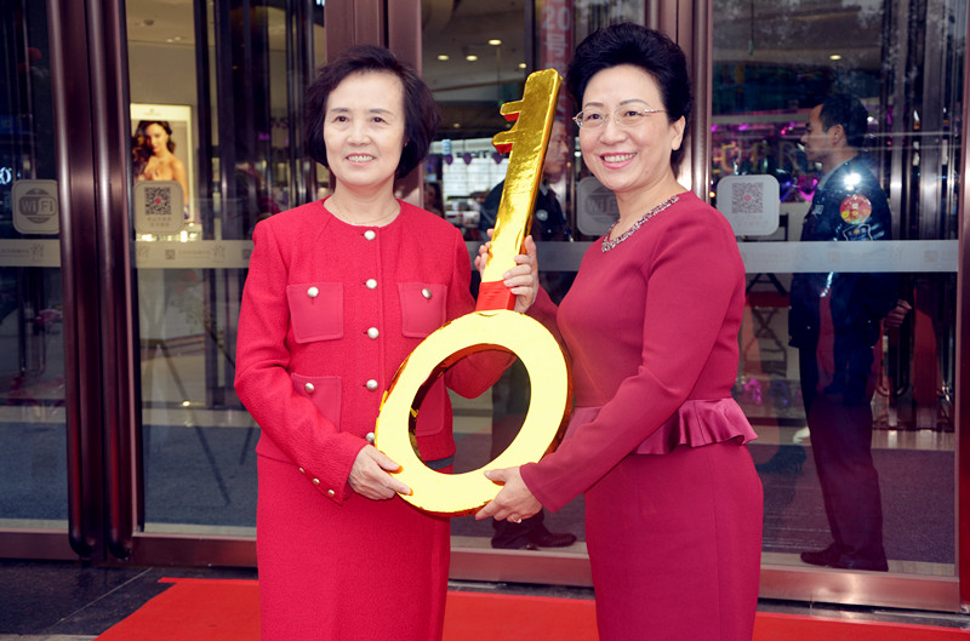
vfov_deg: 25.6
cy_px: 320
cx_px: 485
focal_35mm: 52
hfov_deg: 37.9
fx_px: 1411
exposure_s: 1/125
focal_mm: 35
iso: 220
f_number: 4.5
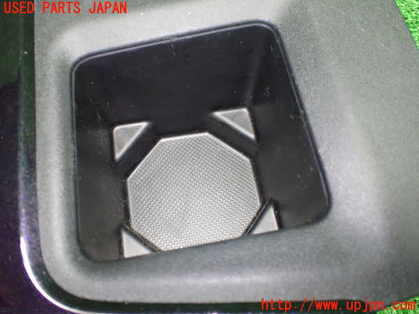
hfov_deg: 60.0
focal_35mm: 30
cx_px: 210
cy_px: 157
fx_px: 363
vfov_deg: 46.8
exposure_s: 1/50
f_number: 2.3
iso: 800
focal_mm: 5.4
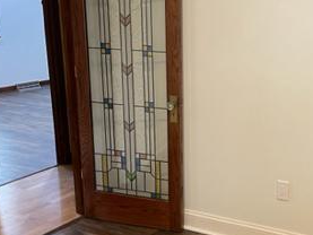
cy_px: 162
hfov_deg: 31.8
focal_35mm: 60
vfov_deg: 24.3
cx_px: 219
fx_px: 543
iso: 160
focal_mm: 4.2
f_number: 1.6
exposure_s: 1/60
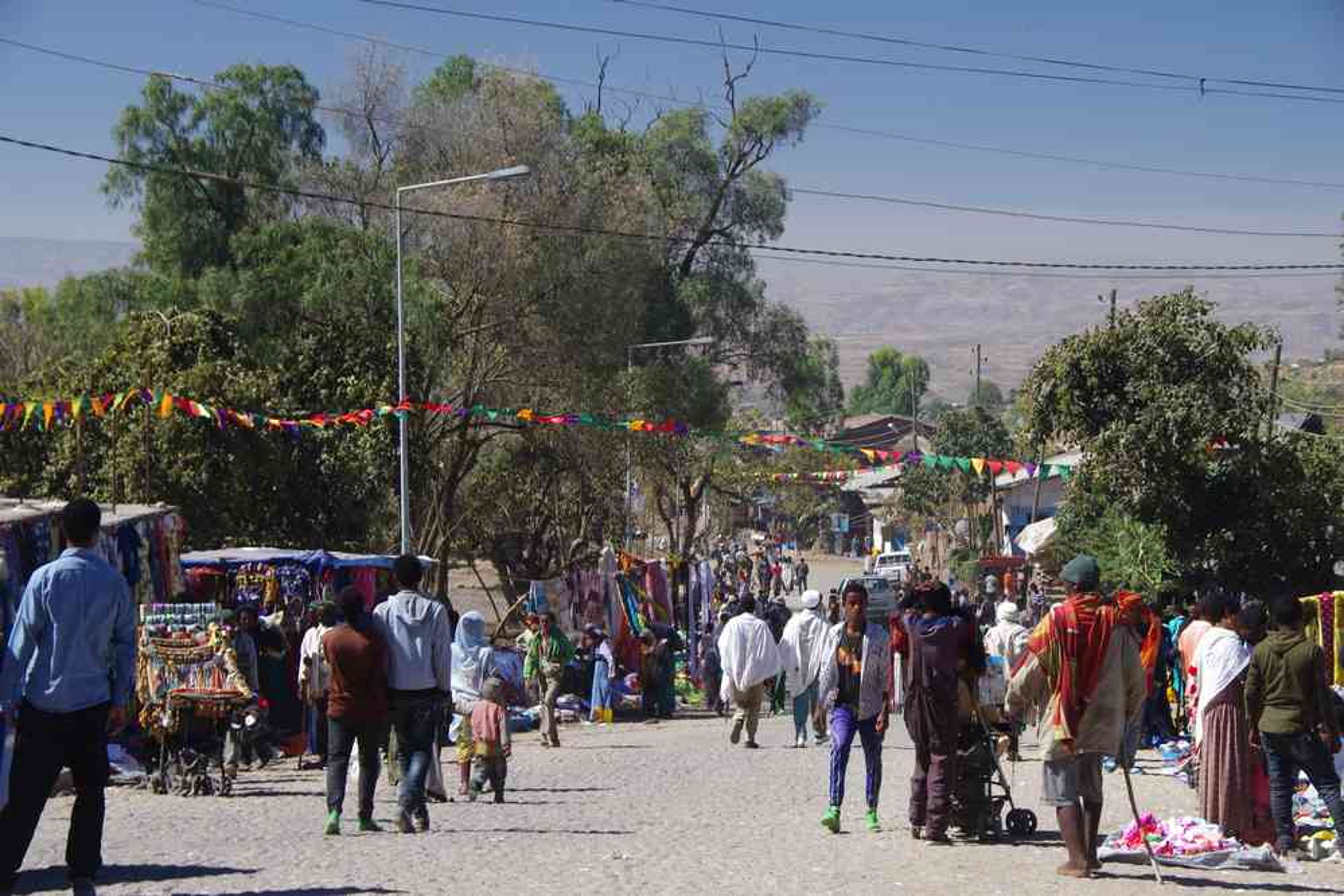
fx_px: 3080
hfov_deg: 24.6
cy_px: 448
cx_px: 672
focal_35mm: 82
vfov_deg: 16.6
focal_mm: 55
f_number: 9
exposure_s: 1/100
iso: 200
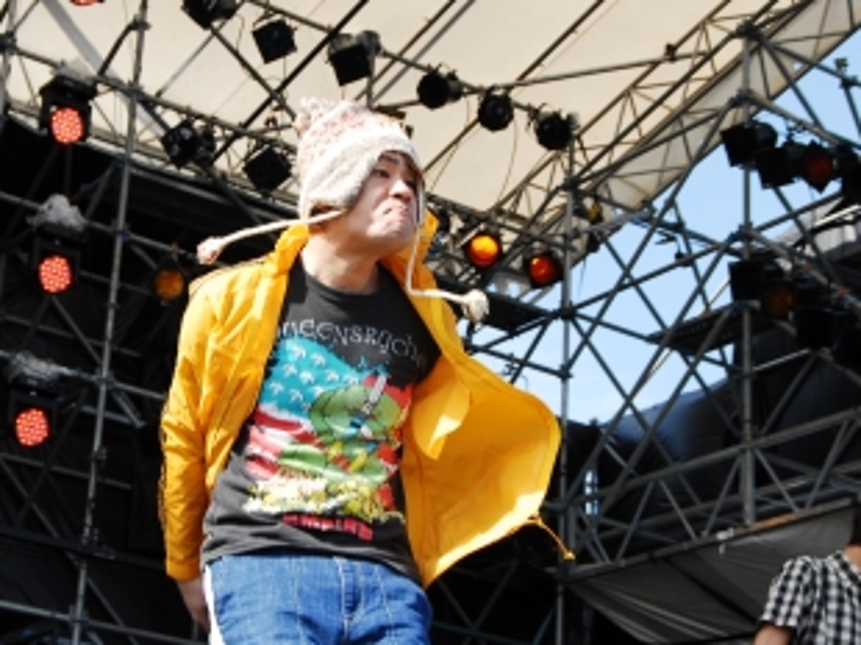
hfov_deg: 23.2
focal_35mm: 84
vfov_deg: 17.5
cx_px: 319
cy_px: 324
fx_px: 2088
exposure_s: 1/400
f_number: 6.3
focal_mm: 34
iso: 200
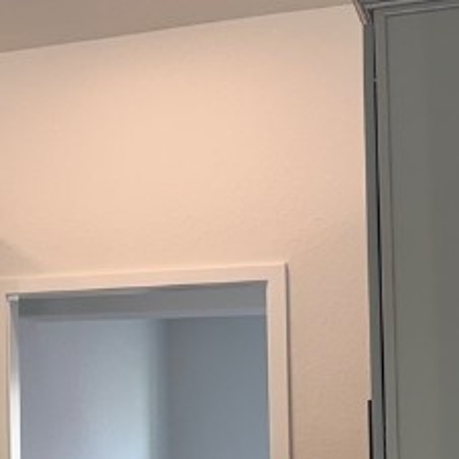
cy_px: 357
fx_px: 1440
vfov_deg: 18.0
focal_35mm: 96
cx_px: -292
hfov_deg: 16.1
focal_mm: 6.76
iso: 100
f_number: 1.78
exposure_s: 1/120
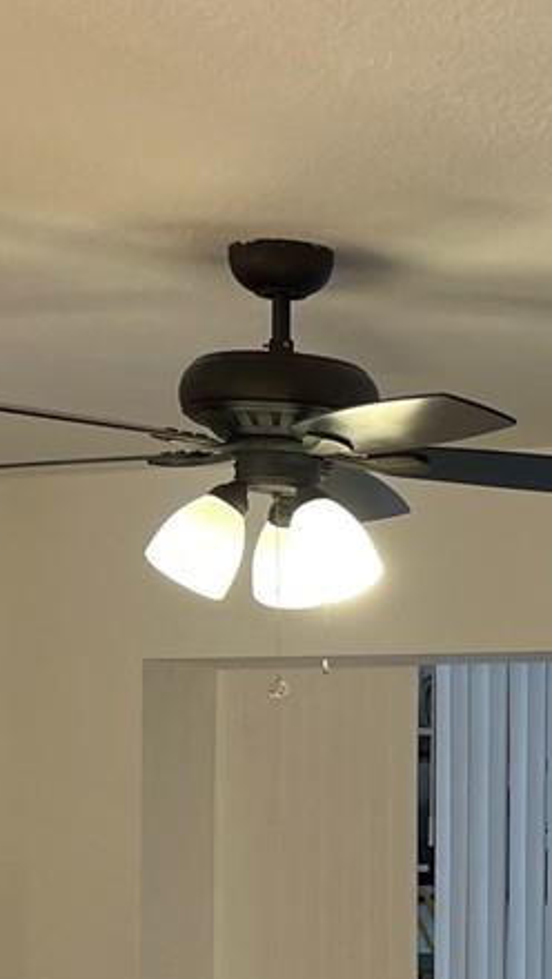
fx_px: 2676
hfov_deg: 11.4
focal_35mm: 103
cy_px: 852
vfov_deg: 20.4
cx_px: 783
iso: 50
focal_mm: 5.7
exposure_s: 1/120
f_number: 1.5
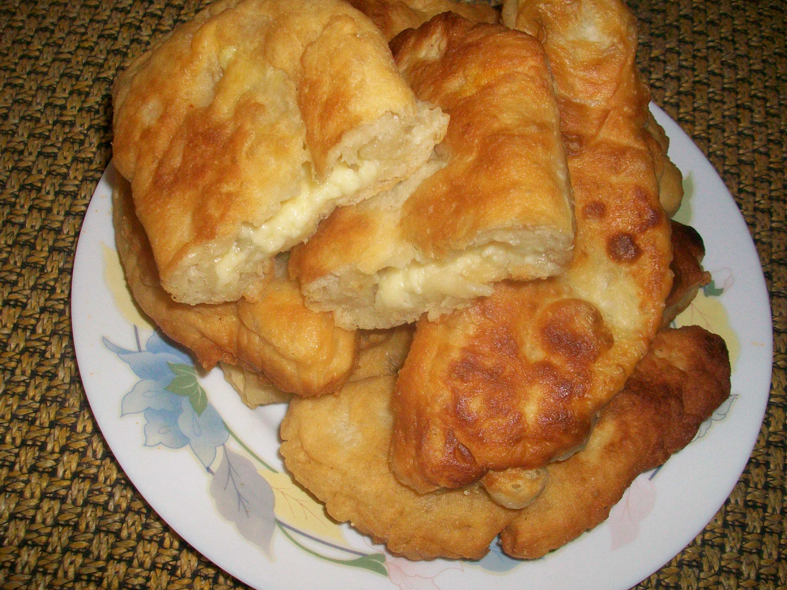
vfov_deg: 38.7
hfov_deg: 50.1
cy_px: 300
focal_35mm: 37
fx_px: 841
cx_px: 404
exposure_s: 1/60
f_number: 2.8
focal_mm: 5.7
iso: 120
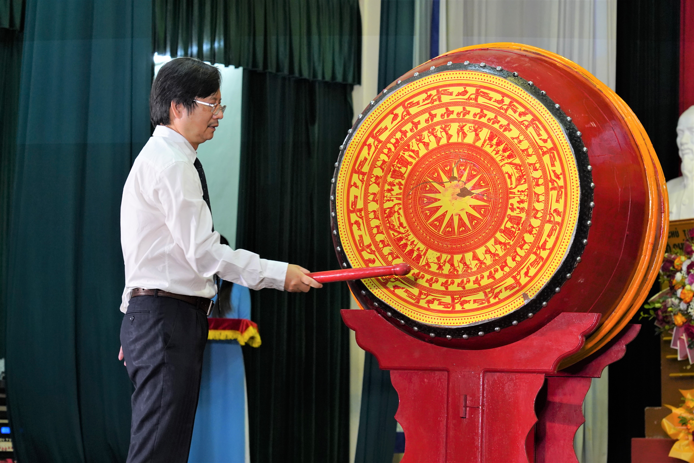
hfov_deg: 21.7
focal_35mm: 94
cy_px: 232
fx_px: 1812
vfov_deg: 14.6
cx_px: 347
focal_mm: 94
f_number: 6.3
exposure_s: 1/125
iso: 3200
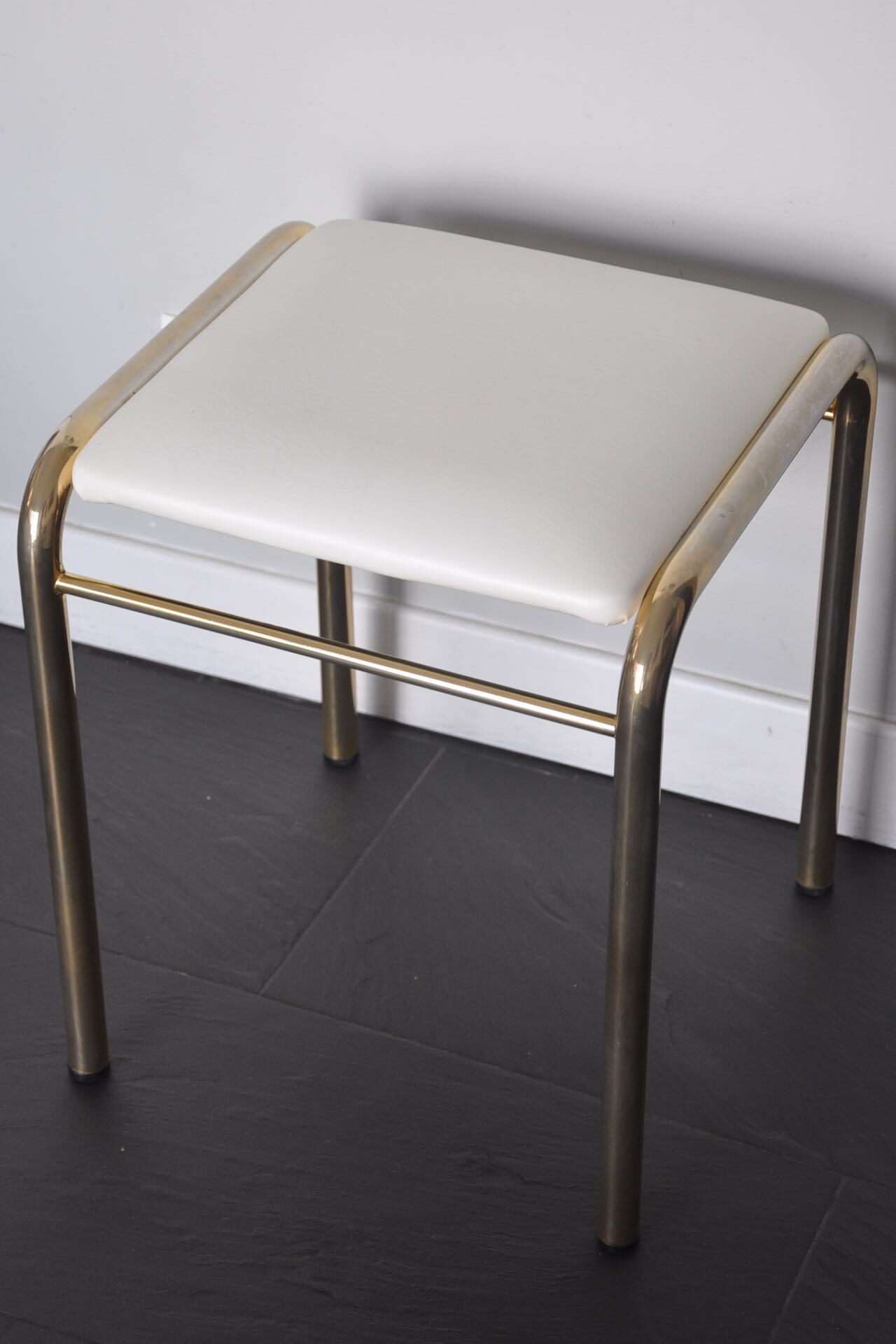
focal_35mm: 75
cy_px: 672
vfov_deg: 27.0
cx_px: 448
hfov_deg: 18.2
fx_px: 2800
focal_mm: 50
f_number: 5
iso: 400
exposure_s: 1/60
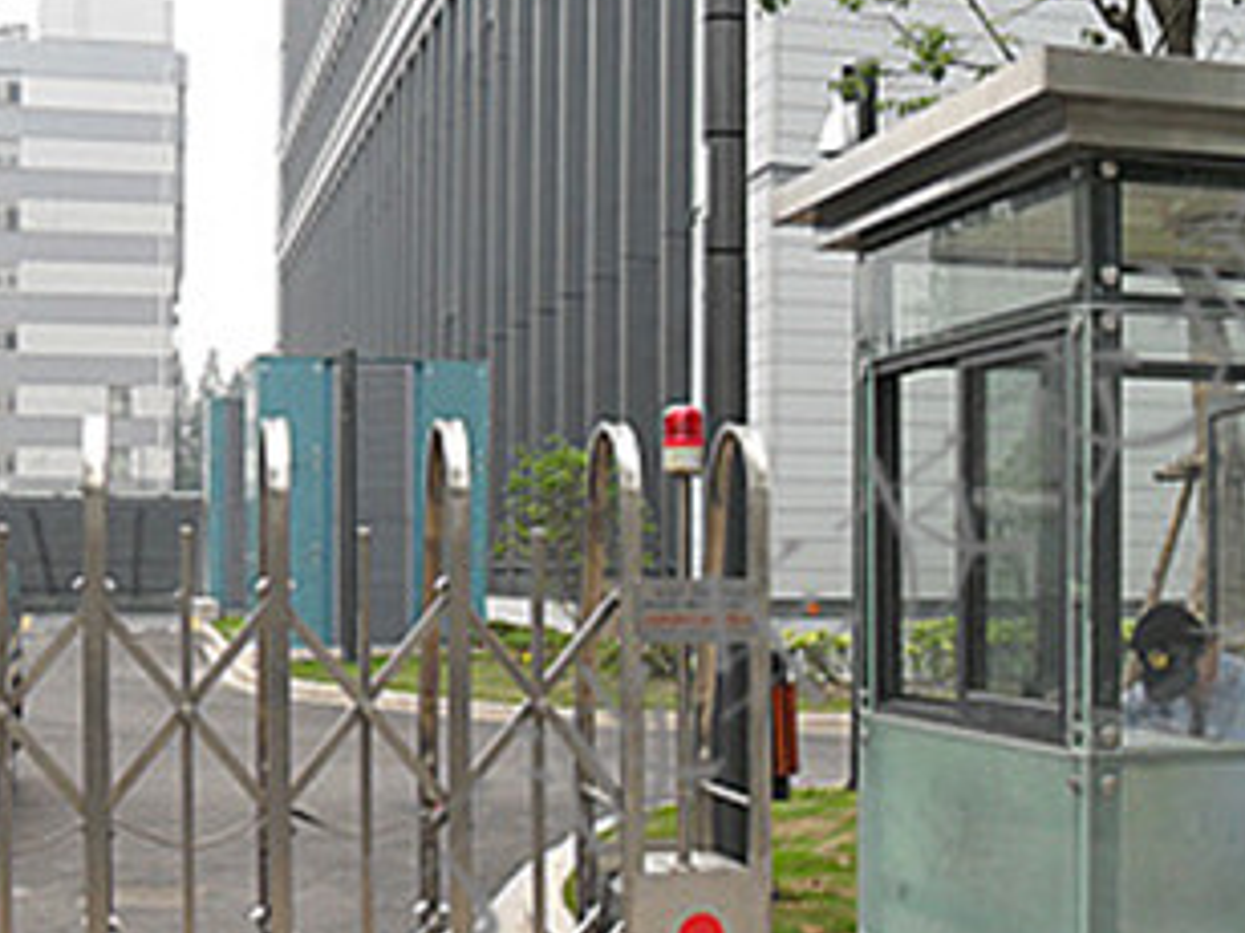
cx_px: 864
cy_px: 598
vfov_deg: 25.5
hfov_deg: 33.4
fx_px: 2049
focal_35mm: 57
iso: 100
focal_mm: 6.2
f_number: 2.8
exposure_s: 1/500
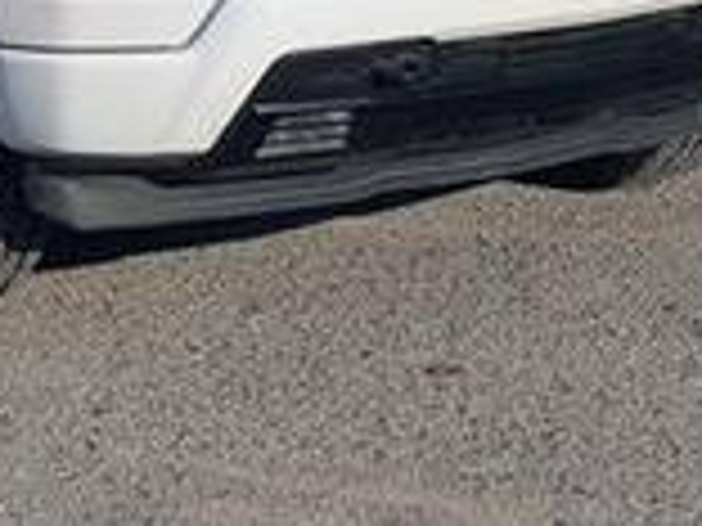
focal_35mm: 158
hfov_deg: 12.3
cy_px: -202
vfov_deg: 9.2
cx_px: -45
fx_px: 3204
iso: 23
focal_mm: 6.9
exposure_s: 1/2000
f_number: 1.68
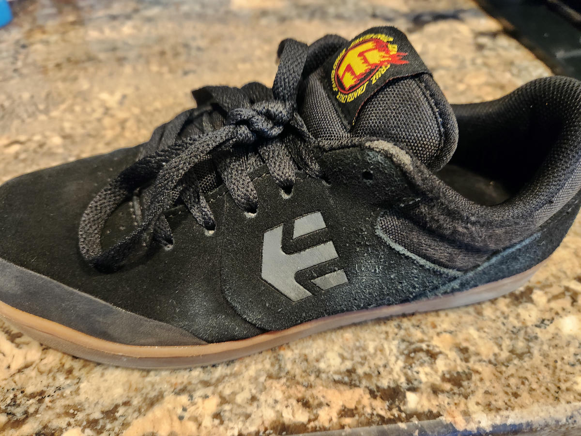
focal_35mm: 23
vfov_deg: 58.9
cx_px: 290
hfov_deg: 73.9
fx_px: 386
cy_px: 218
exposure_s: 1/60
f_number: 1.8
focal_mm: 5.4
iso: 800
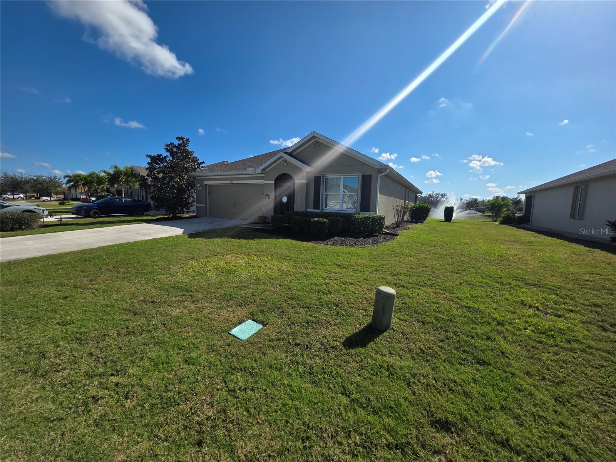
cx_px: 308
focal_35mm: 13
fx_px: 231
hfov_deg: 106.2
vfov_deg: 89.9
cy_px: 231
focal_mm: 2.2
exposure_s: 1/3493
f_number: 1.9
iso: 40
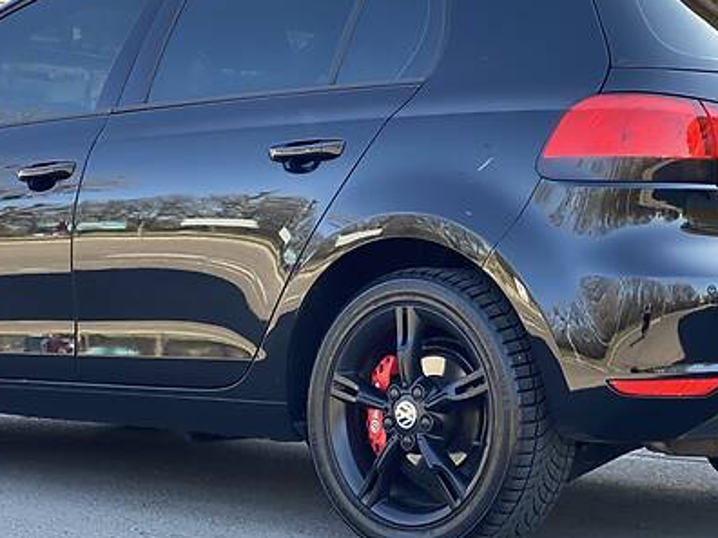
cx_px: 357
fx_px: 2178
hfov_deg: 18.7
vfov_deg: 14.1
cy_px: 207
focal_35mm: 105
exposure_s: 1/122
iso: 50
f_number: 2
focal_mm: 6
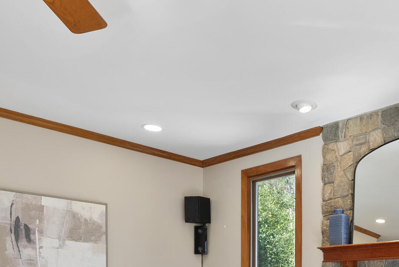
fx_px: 432
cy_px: 285
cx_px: 359
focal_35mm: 39
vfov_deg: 31.0
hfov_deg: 45.0
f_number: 7.1
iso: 800
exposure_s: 1/20
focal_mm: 12
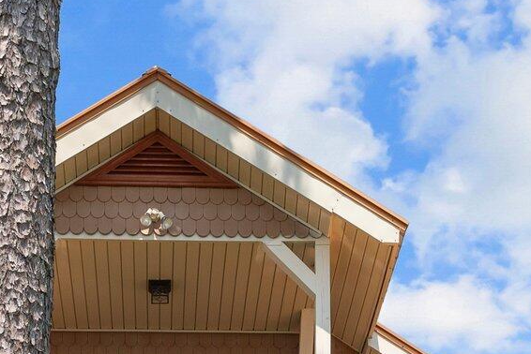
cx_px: 191
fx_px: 1387
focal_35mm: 94
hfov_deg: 21.6
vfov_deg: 13.3
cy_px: 614
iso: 250
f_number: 8
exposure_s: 1/500
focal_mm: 26
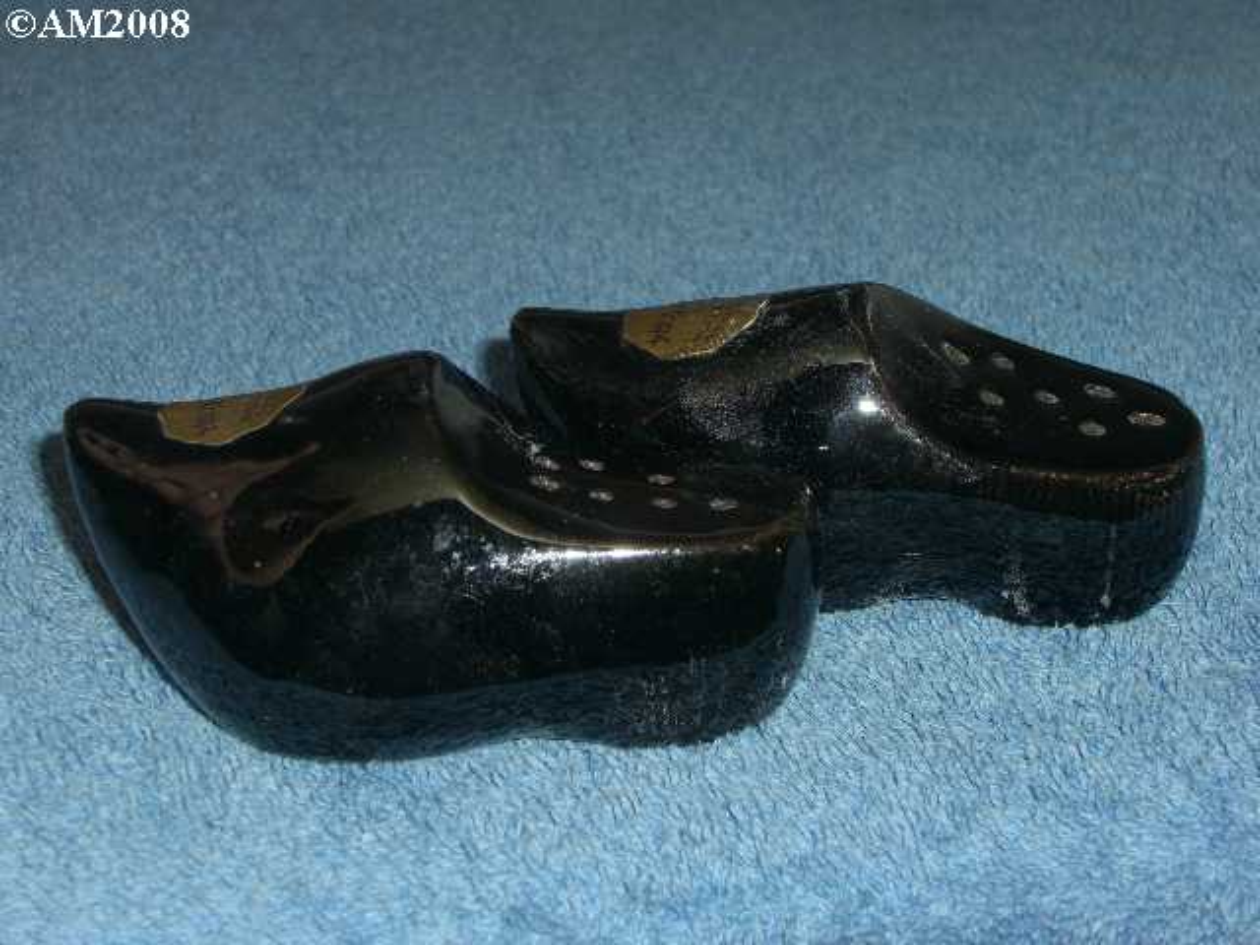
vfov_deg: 18.9
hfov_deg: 25.0
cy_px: 472
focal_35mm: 78
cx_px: 630
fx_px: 2839
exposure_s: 1/30
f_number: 8.6
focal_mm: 16.3
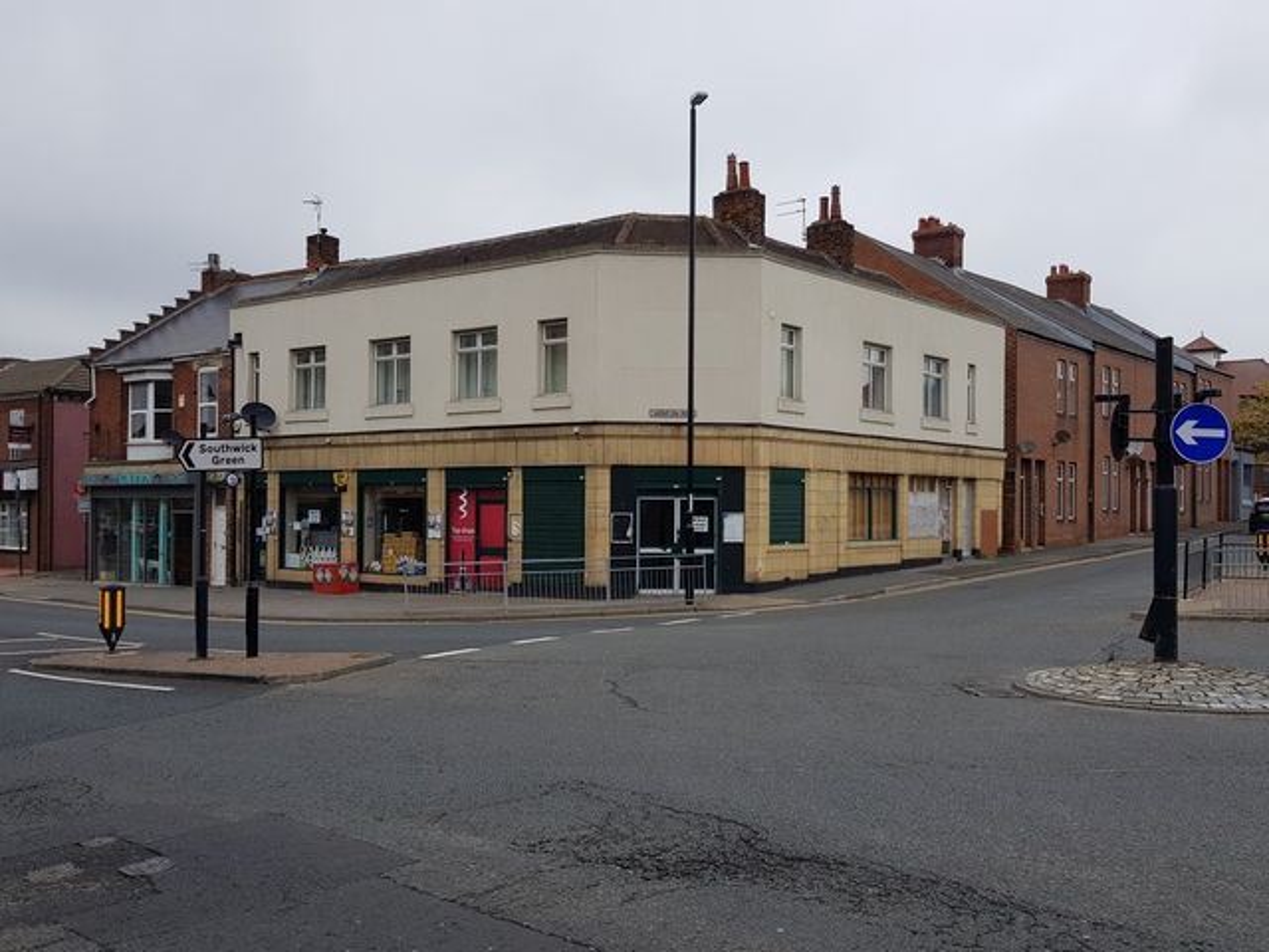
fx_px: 953
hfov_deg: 67.3
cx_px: 634
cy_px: 476
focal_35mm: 26
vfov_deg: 53.1
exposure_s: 1/674
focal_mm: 4.2
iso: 40
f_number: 1.7
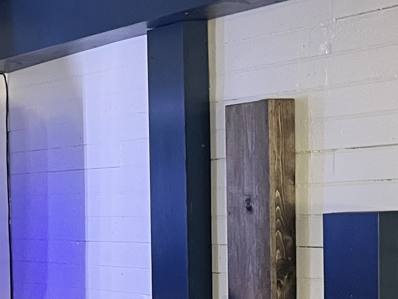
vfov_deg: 13.3
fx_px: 1265
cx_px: -218
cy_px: 296
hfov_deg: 16.2
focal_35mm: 110
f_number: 1.6
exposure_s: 1/60
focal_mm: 5.1
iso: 160
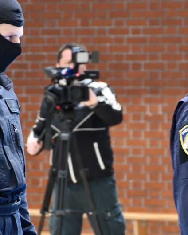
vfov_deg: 4.8
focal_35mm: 400
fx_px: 2782
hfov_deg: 3.9
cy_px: 172
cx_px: 135
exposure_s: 1/80
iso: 3200
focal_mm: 105
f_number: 5.6
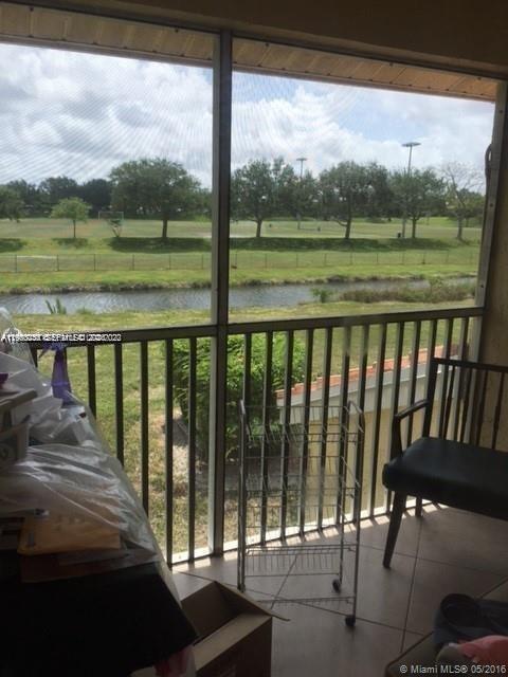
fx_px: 567
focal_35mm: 29
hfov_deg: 48.2
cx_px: 254
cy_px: 338
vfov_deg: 61.7
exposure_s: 1/1522
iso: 32
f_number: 2.2
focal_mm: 4.15
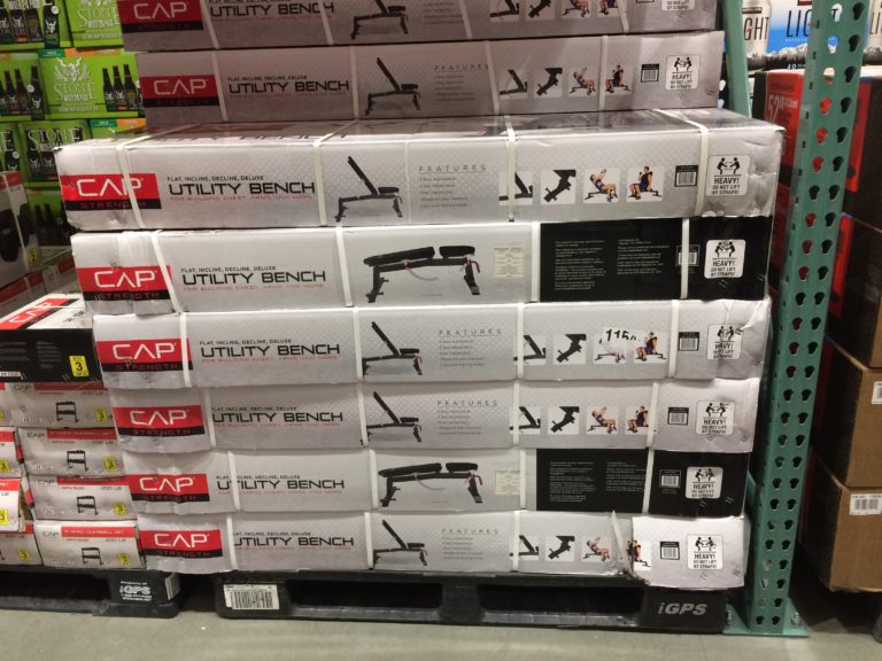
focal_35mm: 29
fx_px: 739
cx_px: 441
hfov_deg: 61.7
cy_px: 330
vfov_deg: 48.2
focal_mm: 4.15
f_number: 2.2
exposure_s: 1/30
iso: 125
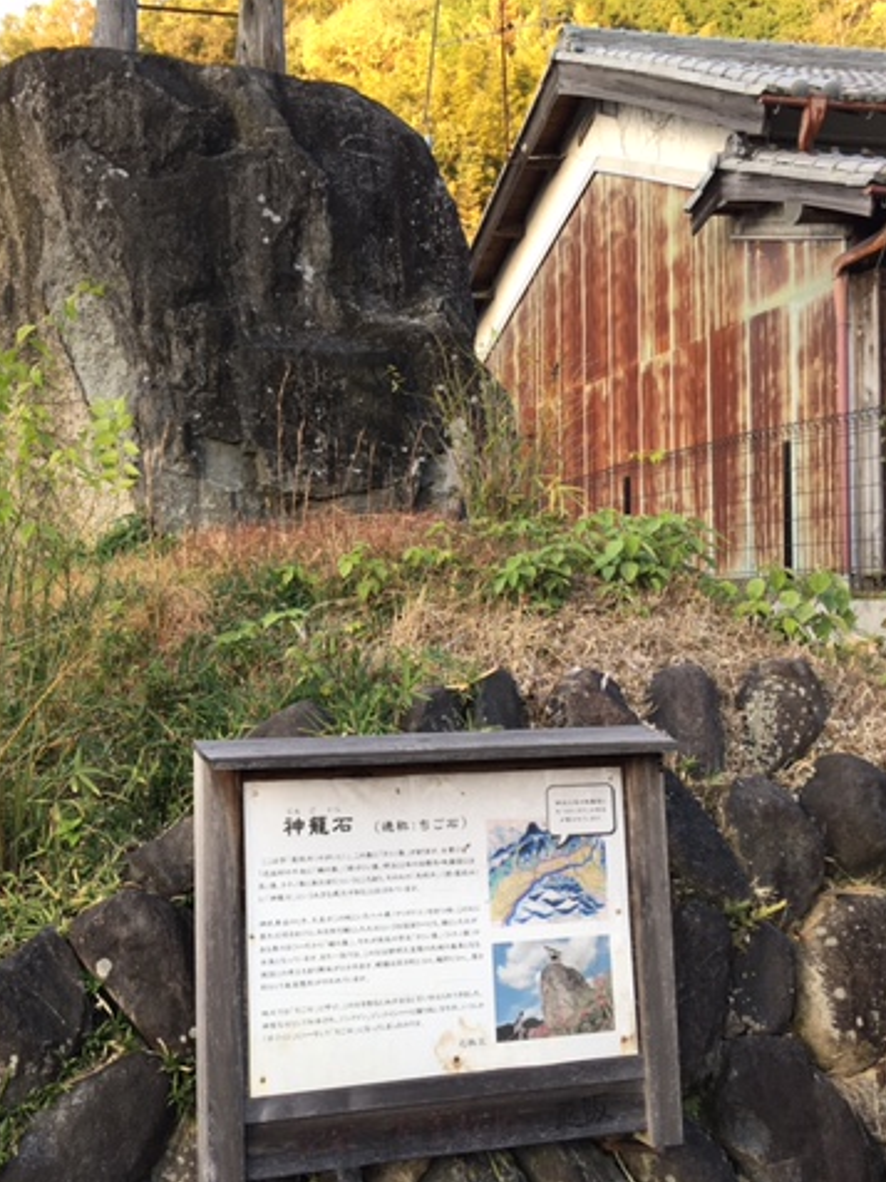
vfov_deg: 47.9
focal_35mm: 39
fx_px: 1331
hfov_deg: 36.3
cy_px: 589
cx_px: 263
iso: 32
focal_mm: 4.15
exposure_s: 1/120
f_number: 2.2
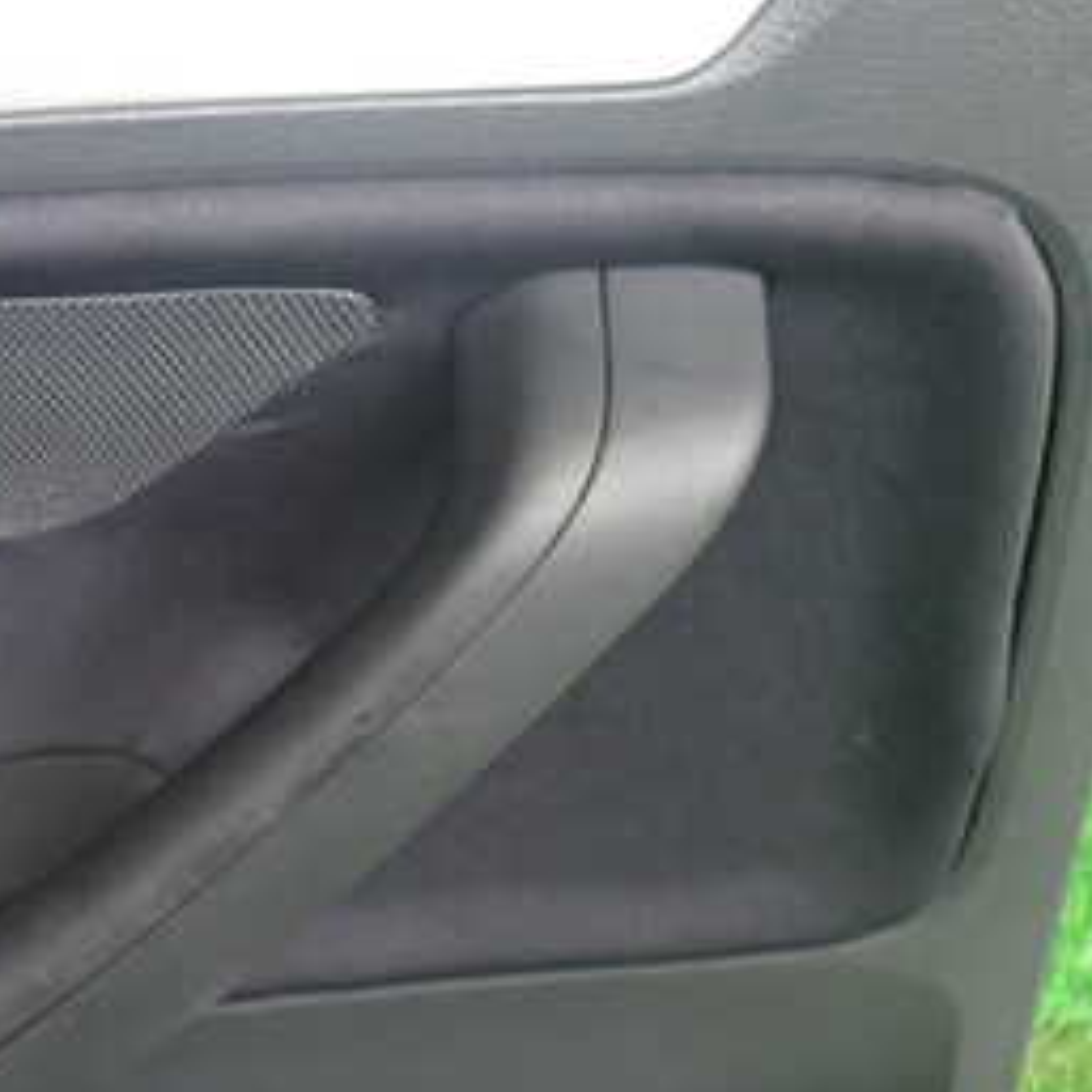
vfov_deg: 27.6
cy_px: 399
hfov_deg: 26.6
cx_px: 64
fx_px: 2213
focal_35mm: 62
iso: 400
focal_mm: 5.4
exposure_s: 1/50
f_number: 2.3
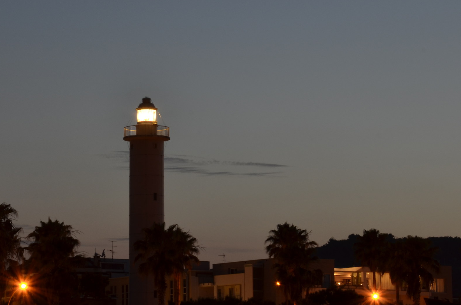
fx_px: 1802
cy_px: 150
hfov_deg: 14.6
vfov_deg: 9.7
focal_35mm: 141
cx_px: 155
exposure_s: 6
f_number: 20
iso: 200
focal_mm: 62
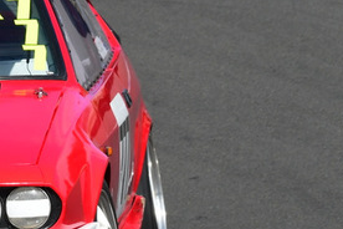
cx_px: -109
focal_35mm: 1568
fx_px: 14938
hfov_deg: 1.3
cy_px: 142
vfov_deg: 0.9
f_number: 11
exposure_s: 1/640
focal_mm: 360
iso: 400
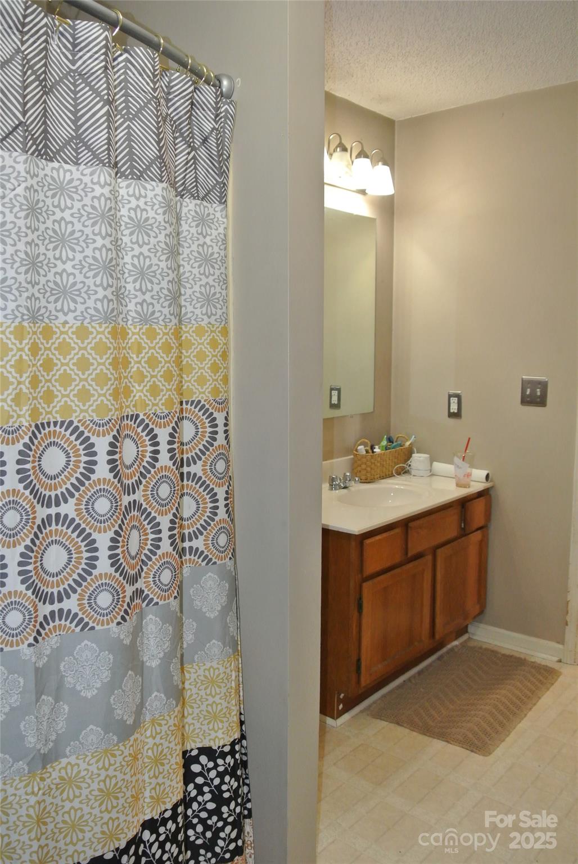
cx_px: 289
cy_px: 432
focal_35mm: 29
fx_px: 696
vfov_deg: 63.6
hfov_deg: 45.1
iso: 800
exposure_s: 1/60
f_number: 3.5
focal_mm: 11
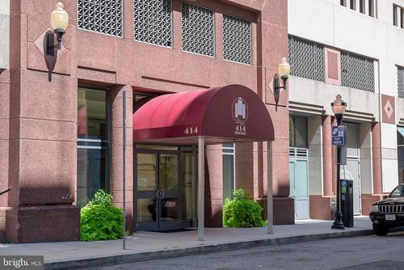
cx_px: 202
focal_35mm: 58
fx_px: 651
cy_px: 135
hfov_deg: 34.5
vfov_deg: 23.4
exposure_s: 1/60
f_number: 5.6
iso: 250
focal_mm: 58
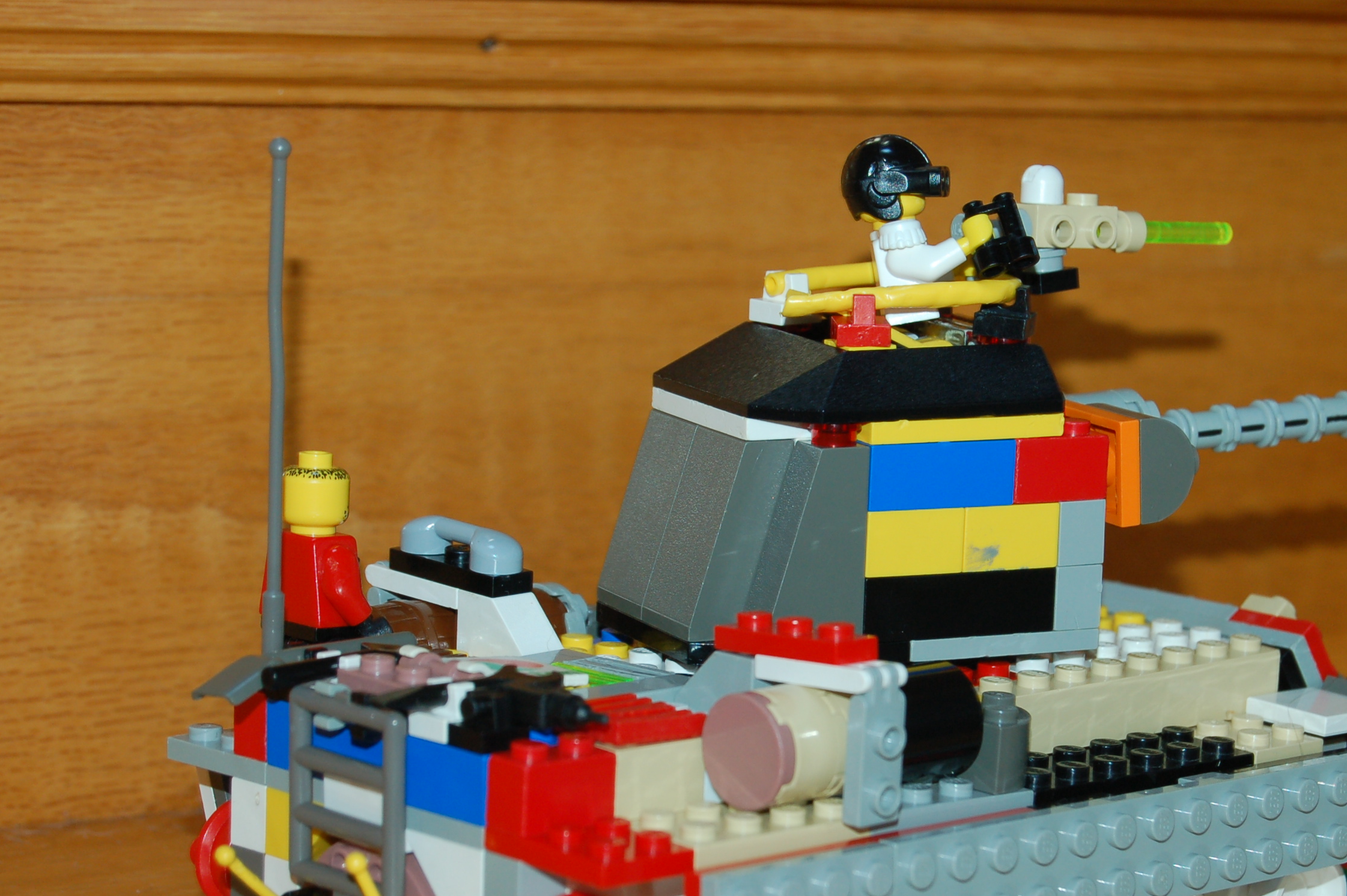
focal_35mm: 111
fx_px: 4137
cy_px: 531
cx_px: 804
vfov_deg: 12.4
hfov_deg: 18.5
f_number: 5.6
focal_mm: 55
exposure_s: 1/60
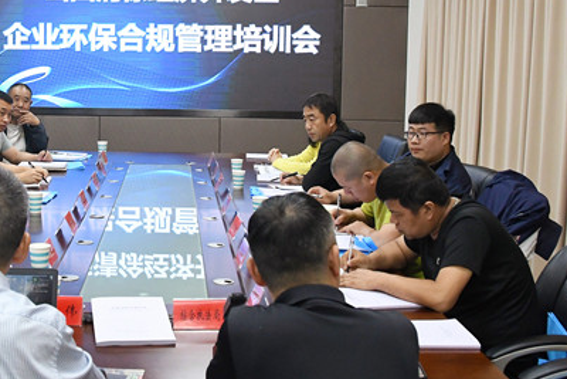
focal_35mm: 54
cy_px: 124
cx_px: 157
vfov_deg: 24.9
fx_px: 851
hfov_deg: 36.2
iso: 2000
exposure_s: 1/100
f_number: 5
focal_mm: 18
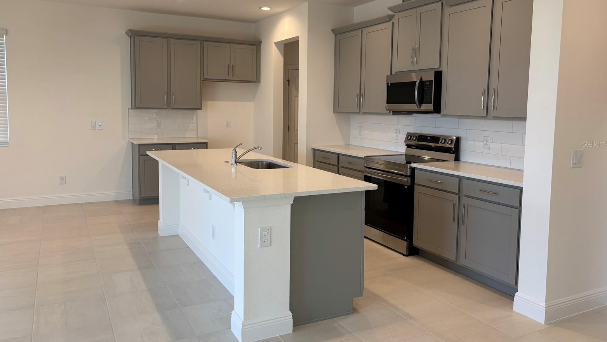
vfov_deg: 40.1
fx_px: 467
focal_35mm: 29
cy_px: 144
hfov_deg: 66.1
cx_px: 308
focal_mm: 5.96
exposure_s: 1/120
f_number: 1.6
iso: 40
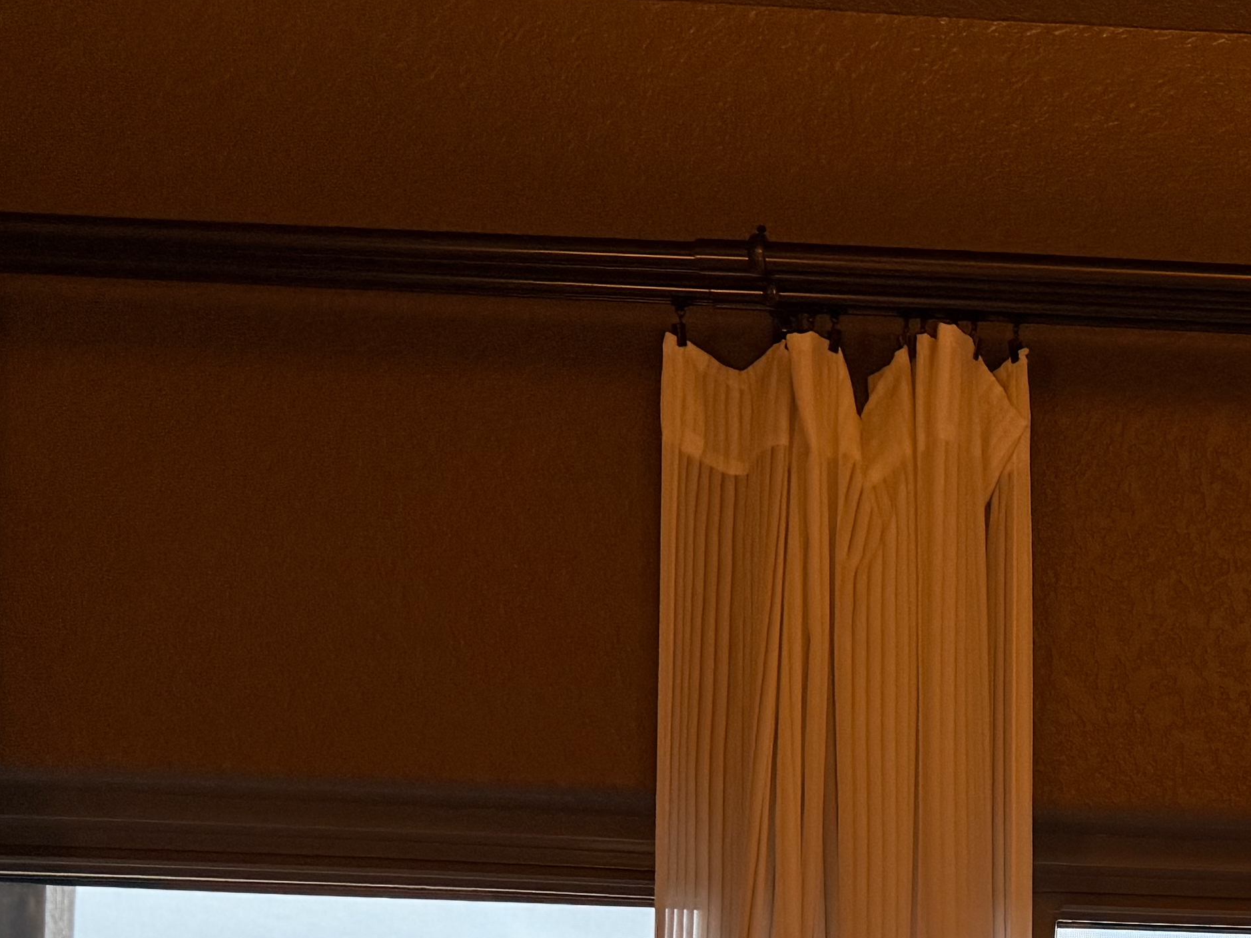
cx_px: 1454
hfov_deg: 24.5
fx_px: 2638
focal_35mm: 73
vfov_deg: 18.2
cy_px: 1368
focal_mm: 6.76
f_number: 1.78
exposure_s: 1/60
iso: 250
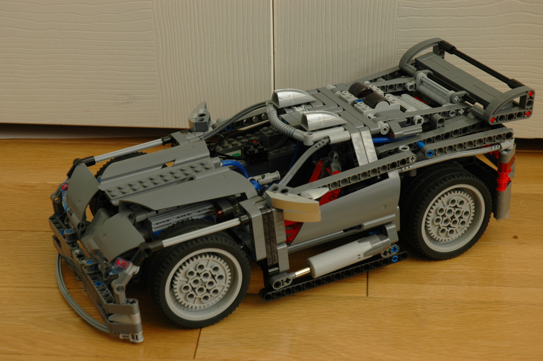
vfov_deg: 16.5
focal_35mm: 82
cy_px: 180
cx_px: 272
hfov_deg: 24.6
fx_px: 1243
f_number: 9
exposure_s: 1/15
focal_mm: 55
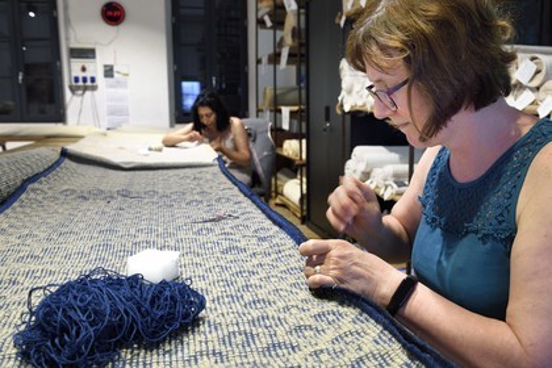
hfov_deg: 58.7
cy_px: 184
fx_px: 491
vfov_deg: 41.1
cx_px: 276
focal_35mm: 32
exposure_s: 1/40
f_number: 7.1
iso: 800
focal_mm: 32
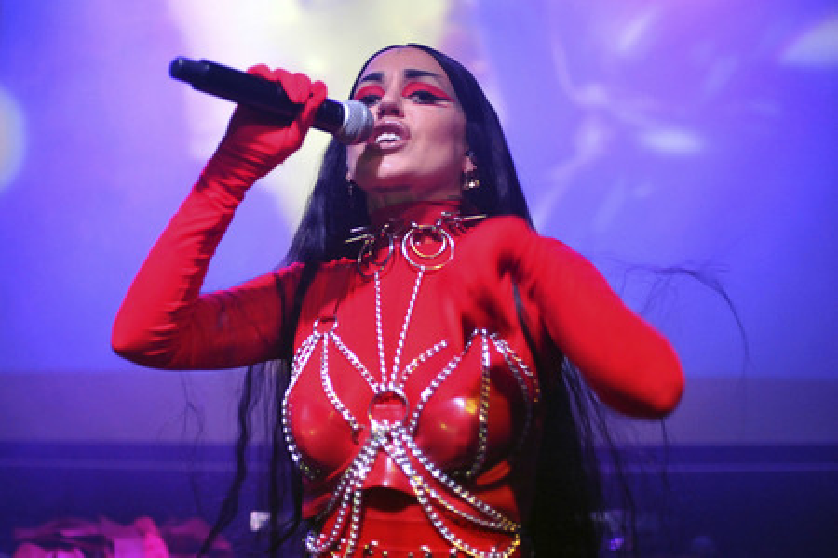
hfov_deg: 39.6
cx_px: 419
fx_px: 1164
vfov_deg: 27.0
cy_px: 279
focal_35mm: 50
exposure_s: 1/160
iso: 4000
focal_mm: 50
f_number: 1.8
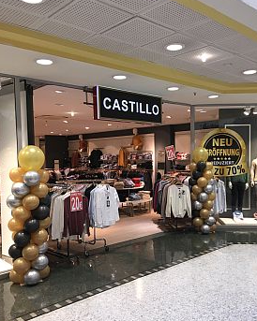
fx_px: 314
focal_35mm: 33
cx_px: 138
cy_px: 173
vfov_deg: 54.2
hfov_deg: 44.5
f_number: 2.2
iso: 25
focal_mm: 4.15
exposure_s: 1/33
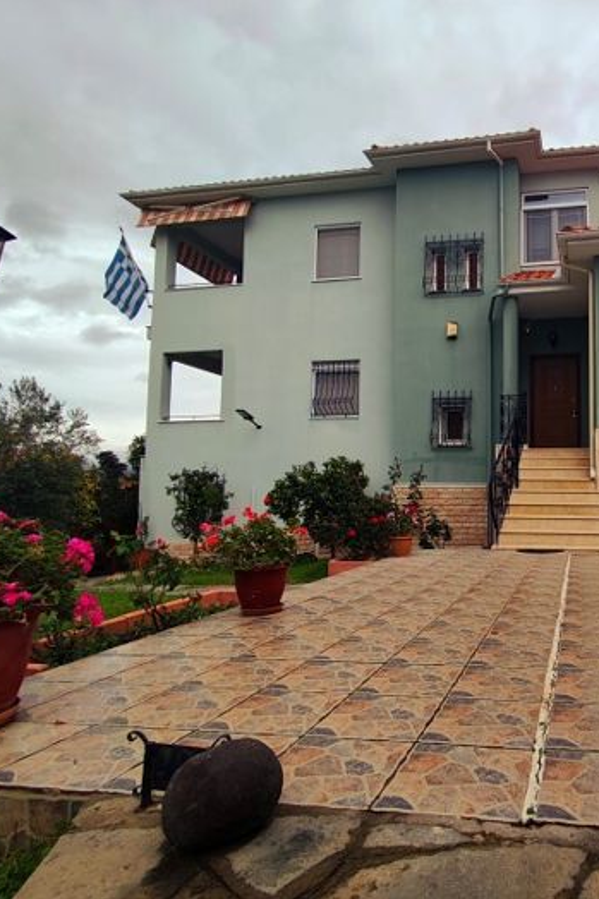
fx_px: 524
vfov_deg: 81.2
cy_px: 449
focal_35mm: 21
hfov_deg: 54.3
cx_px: 500
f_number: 2.2
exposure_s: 1/100
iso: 64
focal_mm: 1.65
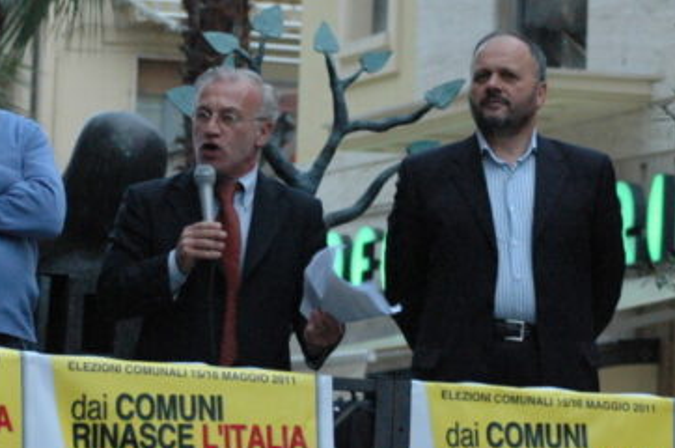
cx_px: 233
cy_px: 161
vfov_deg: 6.1
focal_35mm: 223
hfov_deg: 9.2
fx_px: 4174
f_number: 5
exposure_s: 1/100
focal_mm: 70
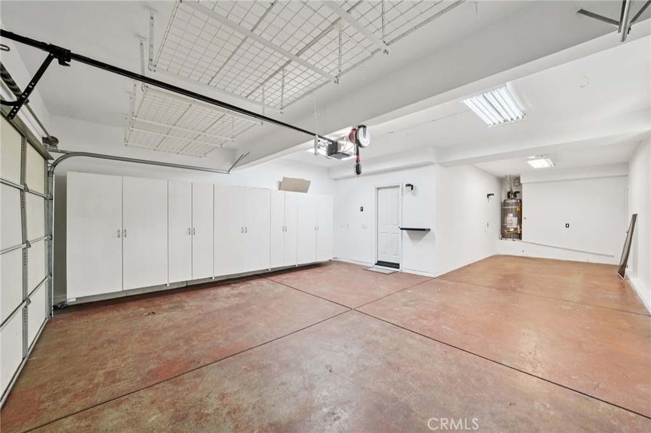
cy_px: 216
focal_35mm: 13
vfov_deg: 85.4
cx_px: 326
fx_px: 235
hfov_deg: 108.3
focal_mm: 13
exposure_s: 1/20
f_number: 8
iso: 400
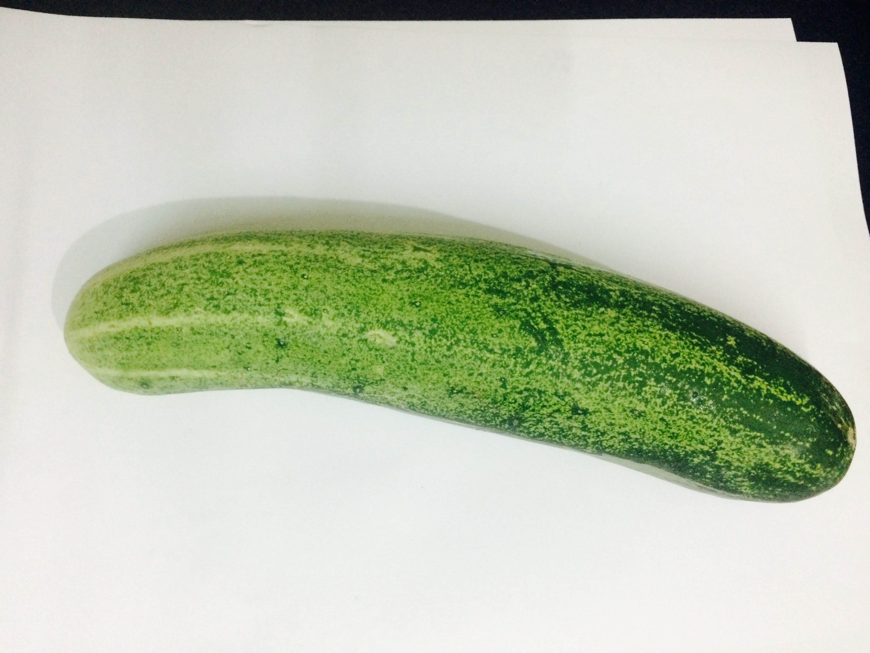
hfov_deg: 61.7
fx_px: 729
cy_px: 326
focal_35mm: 29
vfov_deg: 48.2
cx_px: 435
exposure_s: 1/33
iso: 200
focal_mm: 4.15
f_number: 2.2
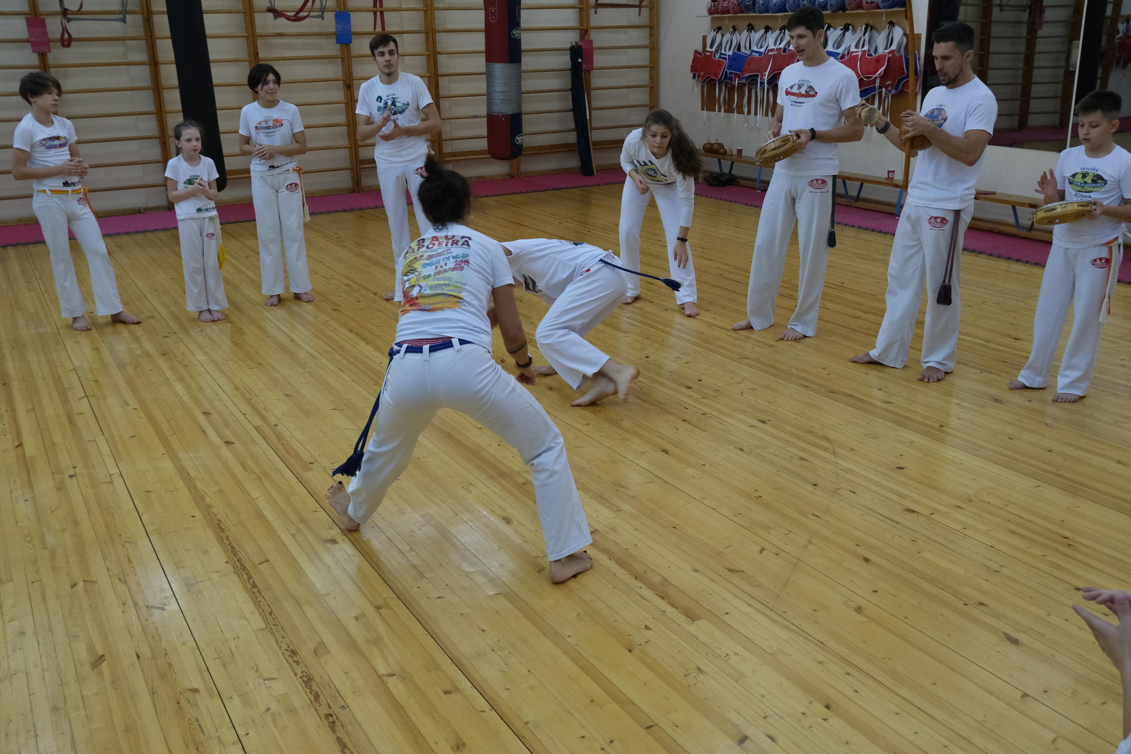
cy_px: 377
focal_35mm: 33
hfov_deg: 57.2
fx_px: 1037
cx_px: 566
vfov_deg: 40.0
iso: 2500
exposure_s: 1/320
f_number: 4.2
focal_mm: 22.1
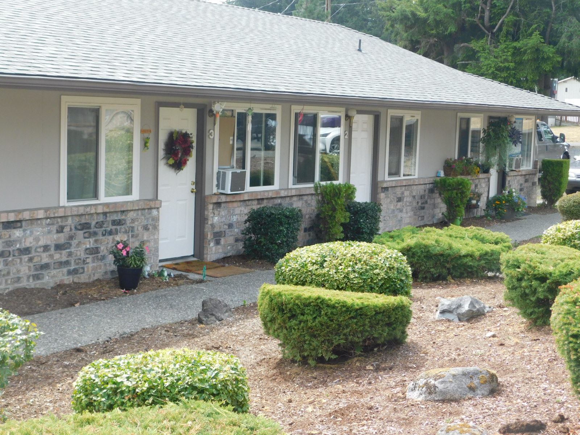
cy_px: 218
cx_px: 290
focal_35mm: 59
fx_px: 989
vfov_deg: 24.8
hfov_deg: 32.7
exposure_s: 1/160
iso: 125
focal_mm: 10.4
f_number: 4
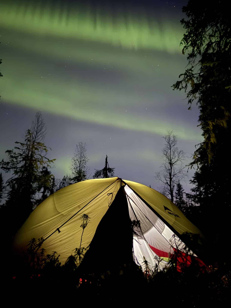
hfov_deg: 56.8
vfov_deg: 71.6
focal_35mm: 24
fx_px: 214
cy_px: 154
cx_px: 116
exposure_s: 1/2
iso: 3200
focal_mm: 6.76
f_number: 1.78
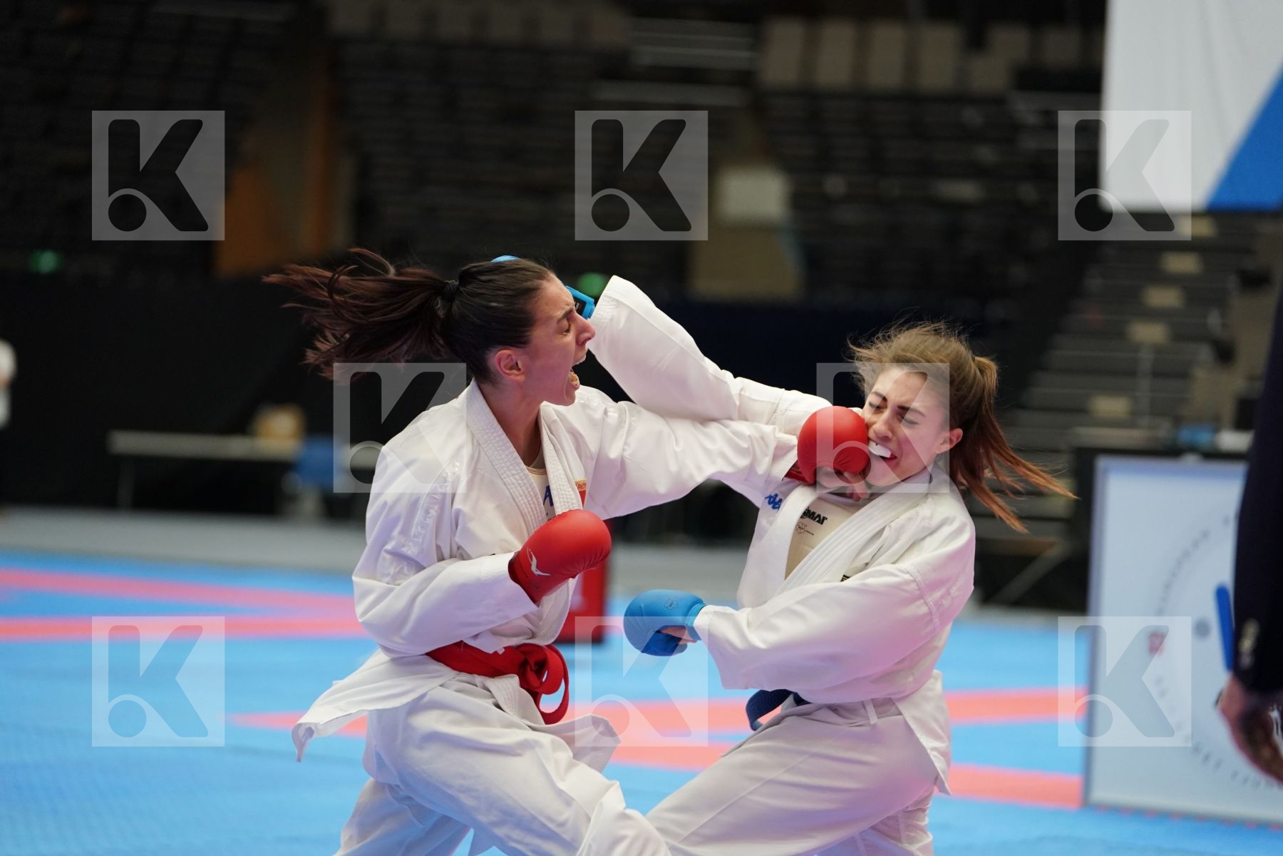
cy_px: 428
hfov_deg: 16.4
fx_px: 4455
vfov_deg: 11.0
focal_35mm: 125
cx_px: 642
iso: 2500
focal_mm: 125
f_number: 2.8
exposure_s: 1/1000
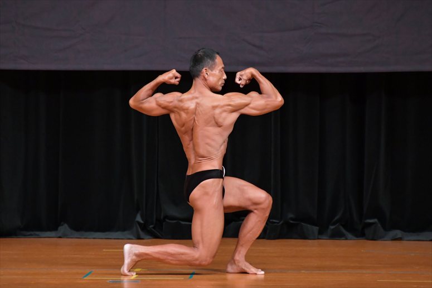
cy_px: 144
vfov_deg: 4.0
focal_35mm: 345
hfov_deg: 6.0
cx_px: 216
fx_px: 4138
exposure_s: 1/400
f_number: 5.6
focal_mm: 230
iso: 5000
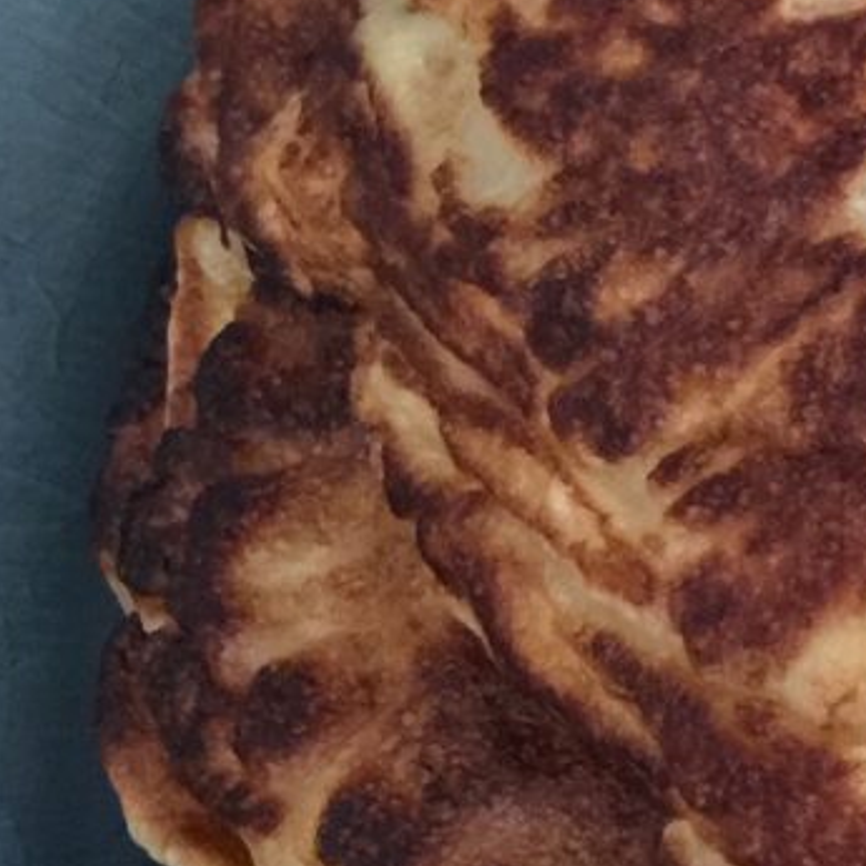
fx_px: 3368
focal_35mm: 119
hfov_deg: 12.7
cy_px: 542
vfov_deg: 14.6
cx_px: 1787
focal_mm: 4.15
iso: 160
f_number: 2.2
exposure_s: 1/17
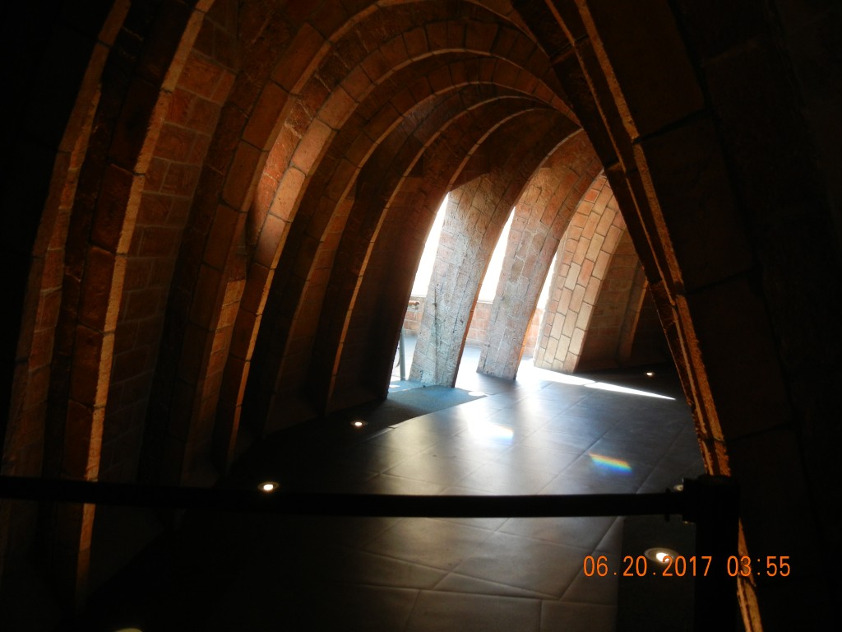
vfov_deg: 46.8
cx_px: 421
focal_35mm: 30
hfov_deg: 60.0
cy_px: 316
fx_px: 730
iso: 294
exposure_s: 1/30
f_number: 3.5
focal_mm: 5.4
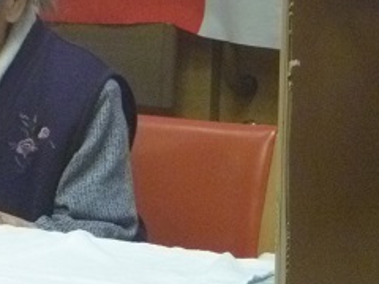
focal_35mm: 342
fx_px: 3744
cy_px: 36
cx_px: -2
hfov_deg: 5.8
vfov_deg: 4.3
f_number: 5.9
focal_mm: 25.2
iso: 800
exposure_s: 1/40
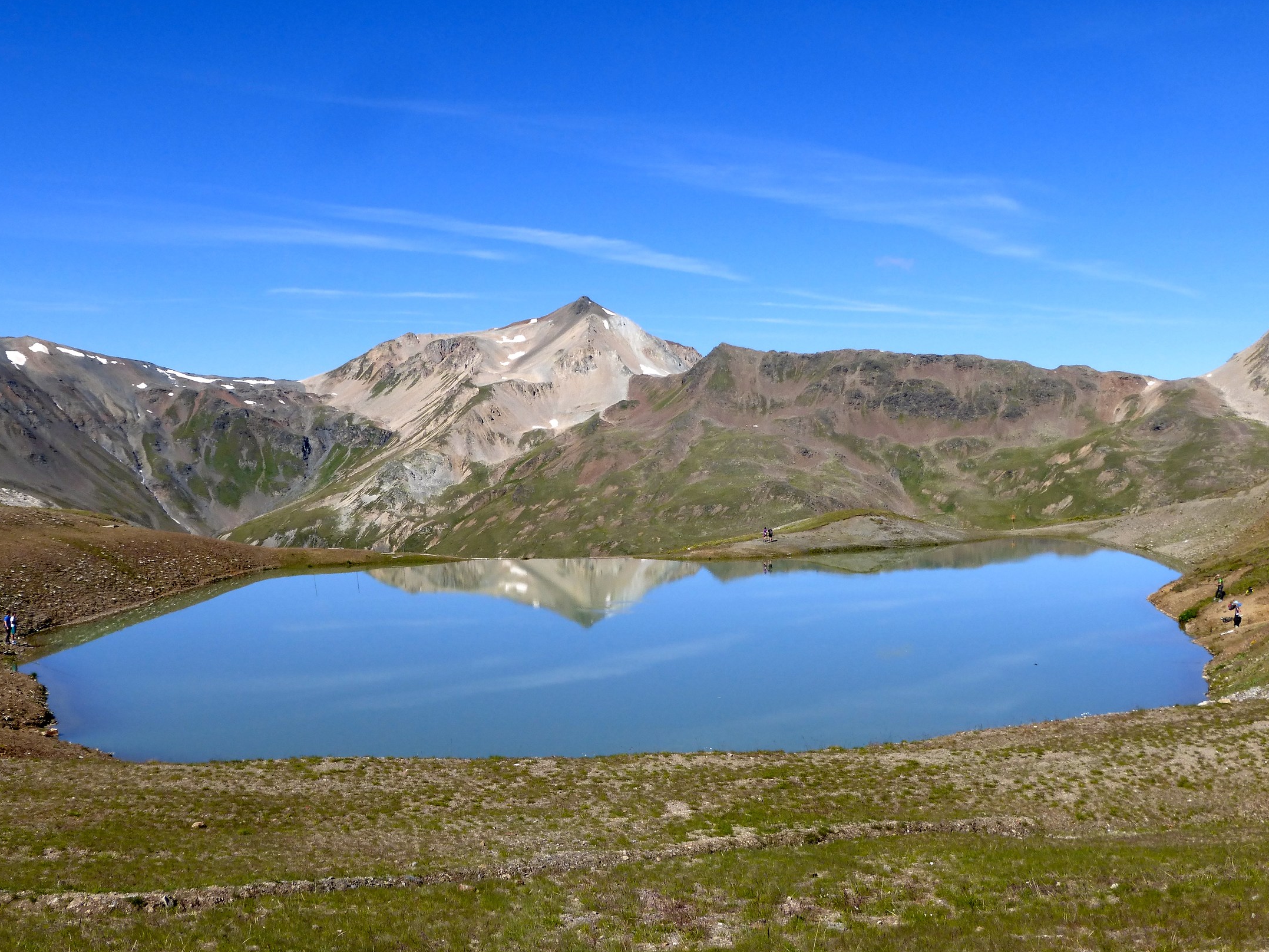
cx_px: 655
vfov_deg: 36.8
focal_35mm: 39
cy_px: 518
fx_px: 1430
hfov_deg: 47.9
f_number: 3.7
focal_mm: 6.1
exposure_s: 1/1300
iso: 100
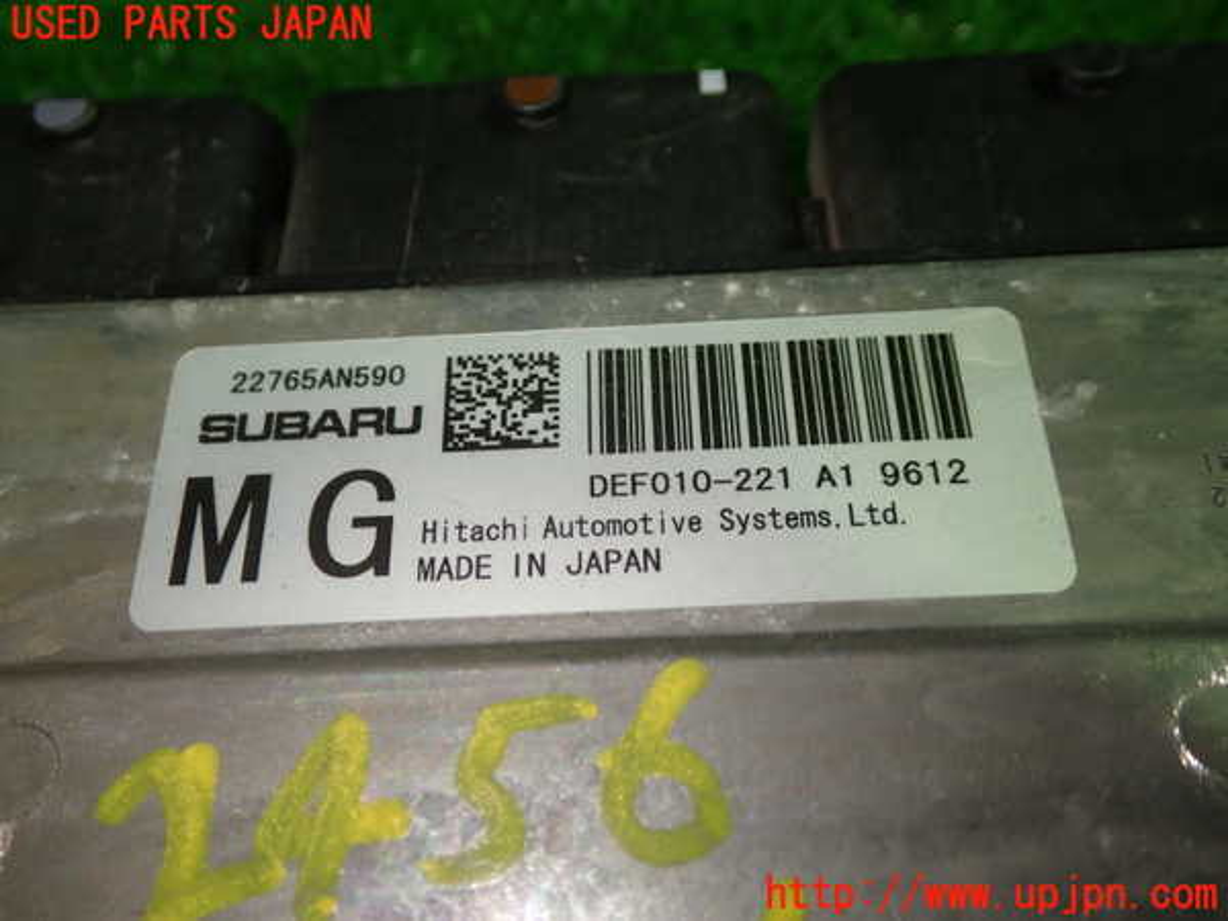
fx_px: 1277
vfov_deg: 39.7
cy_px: 460
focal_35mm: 36
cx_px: 614
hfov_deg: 51.4
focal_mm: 6.37
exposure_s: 1/80
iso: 160
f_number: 2.5
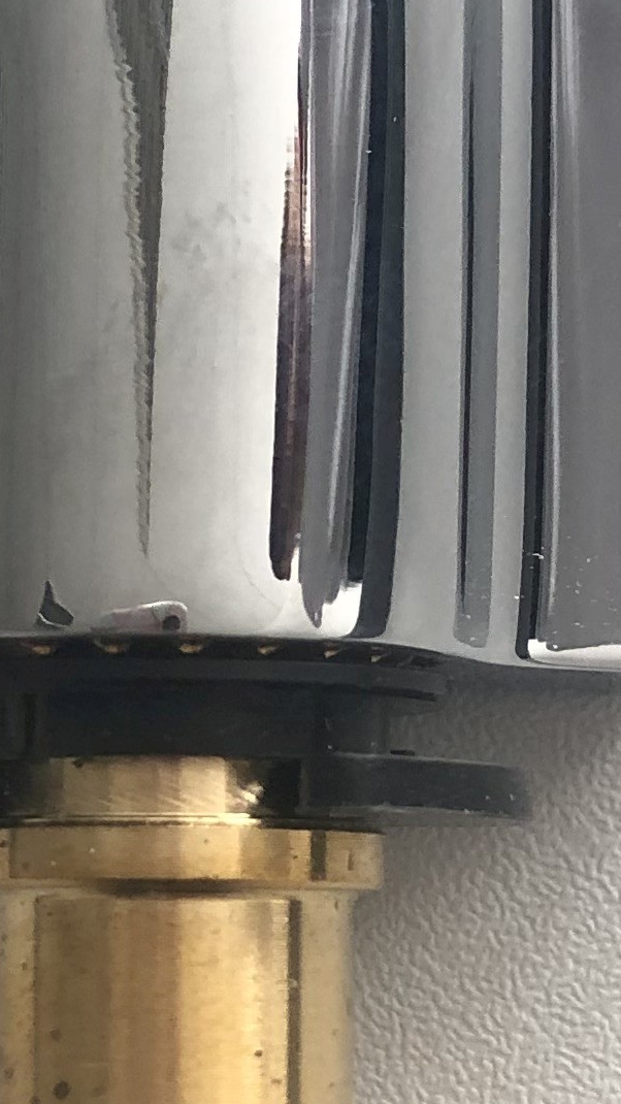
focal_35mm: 115
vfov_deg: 18.4
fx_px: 3366
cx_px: 133
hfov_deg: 10.5
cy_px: 968
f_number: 1.8
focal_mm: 4
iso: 25
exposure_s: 1/30
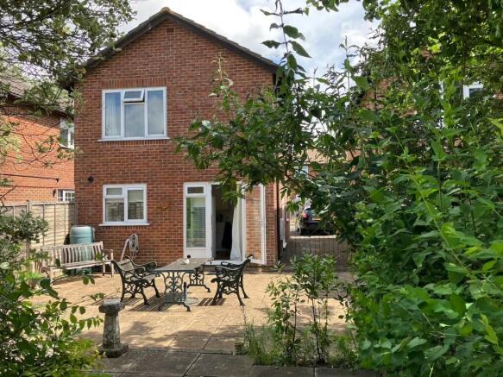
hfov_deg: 63.5
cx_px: 252
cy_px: 188
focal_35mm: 28
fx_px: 407
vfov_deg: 49.7
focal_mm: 3.99
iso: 32
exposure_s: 1/463
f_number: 1.8
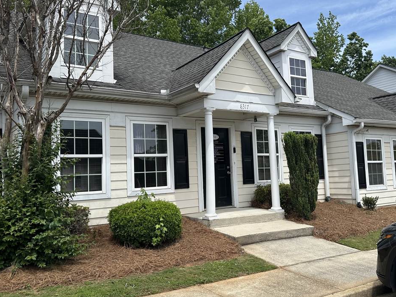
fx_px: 377
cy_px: 143
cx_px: 234
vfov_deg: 42.9
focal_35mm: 33
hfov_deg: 55.0
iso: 80
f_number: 1.78
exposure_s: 1/3717
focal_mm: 6.86
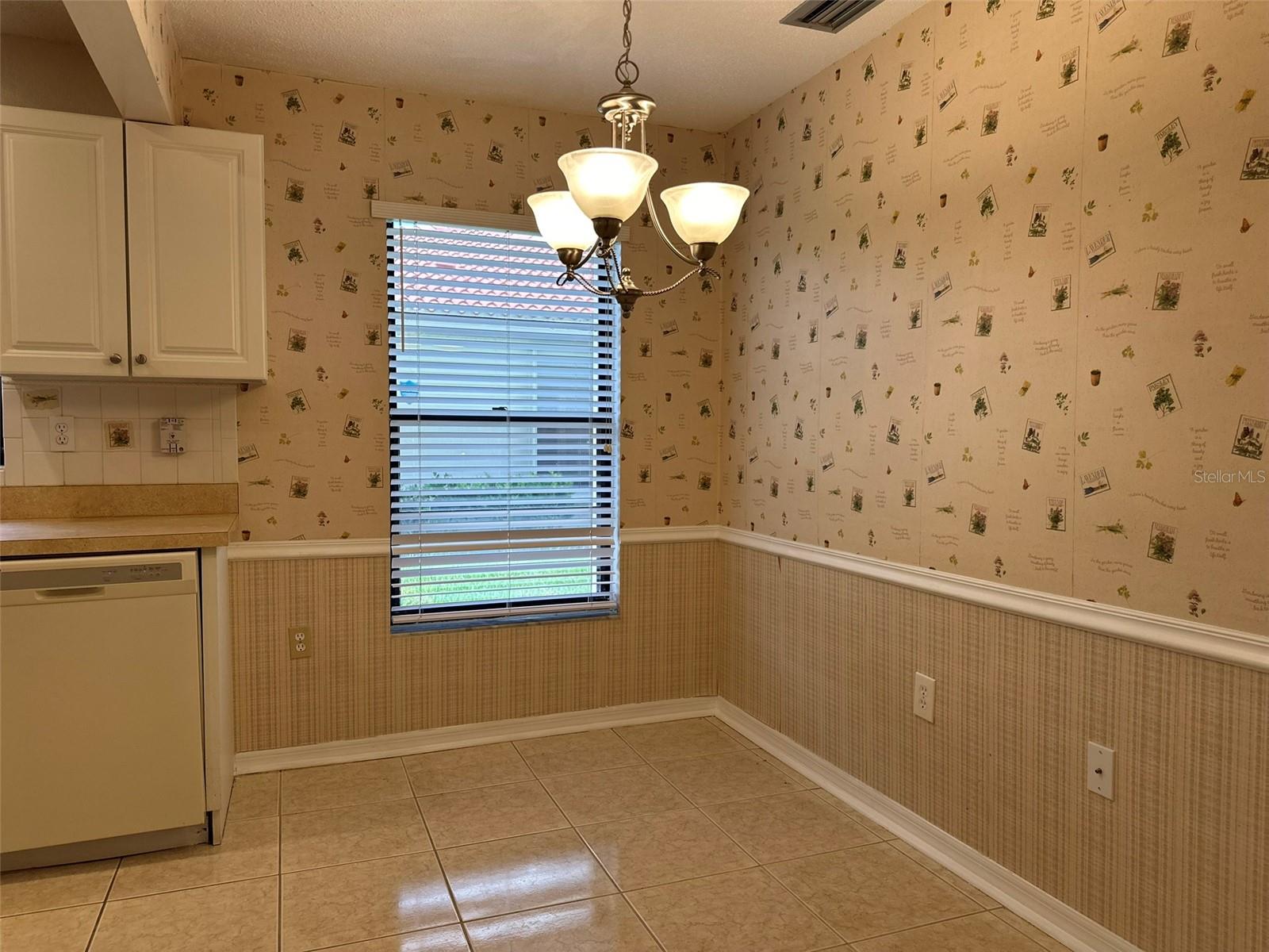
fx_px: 880
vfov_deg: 56.8
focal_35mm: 24
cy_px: 476
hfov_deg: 71.6
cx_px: 634
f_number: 1.78
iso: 80
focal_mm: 6.86
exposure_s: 1/120
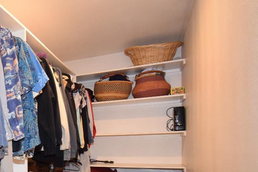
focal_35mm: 35
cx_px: -3
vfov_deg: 35.6
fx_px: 251
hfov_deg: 45.5
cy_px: 155
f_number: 4.5
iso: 1600
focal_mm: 10
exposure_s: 1/30
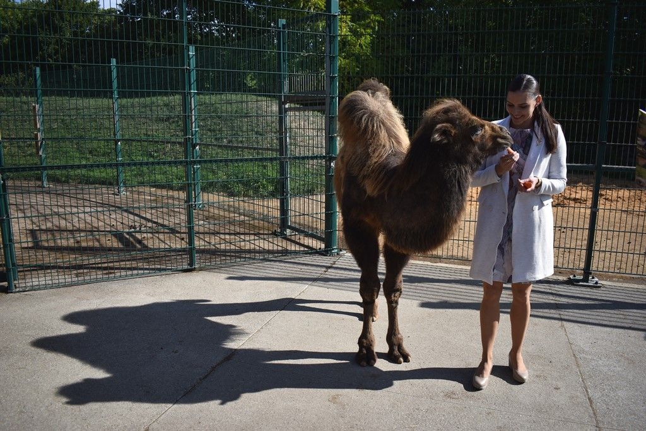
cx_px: 323
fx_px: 485
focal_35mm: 27
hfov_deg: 67.4
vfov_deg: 47.9
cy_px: 216
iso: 100
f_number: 3.5
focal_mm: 18
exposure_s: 1/1250
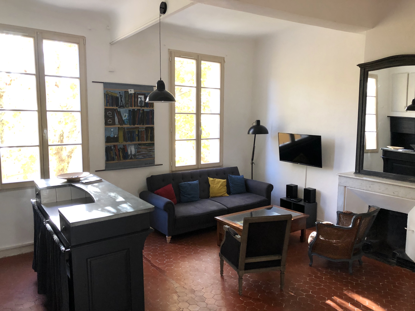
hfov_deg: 63.4
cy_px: 156
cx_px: 208
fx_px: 336
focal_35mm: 28
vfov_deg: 49.7
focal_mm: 4
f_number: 1.8
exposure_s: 1/20
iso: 32
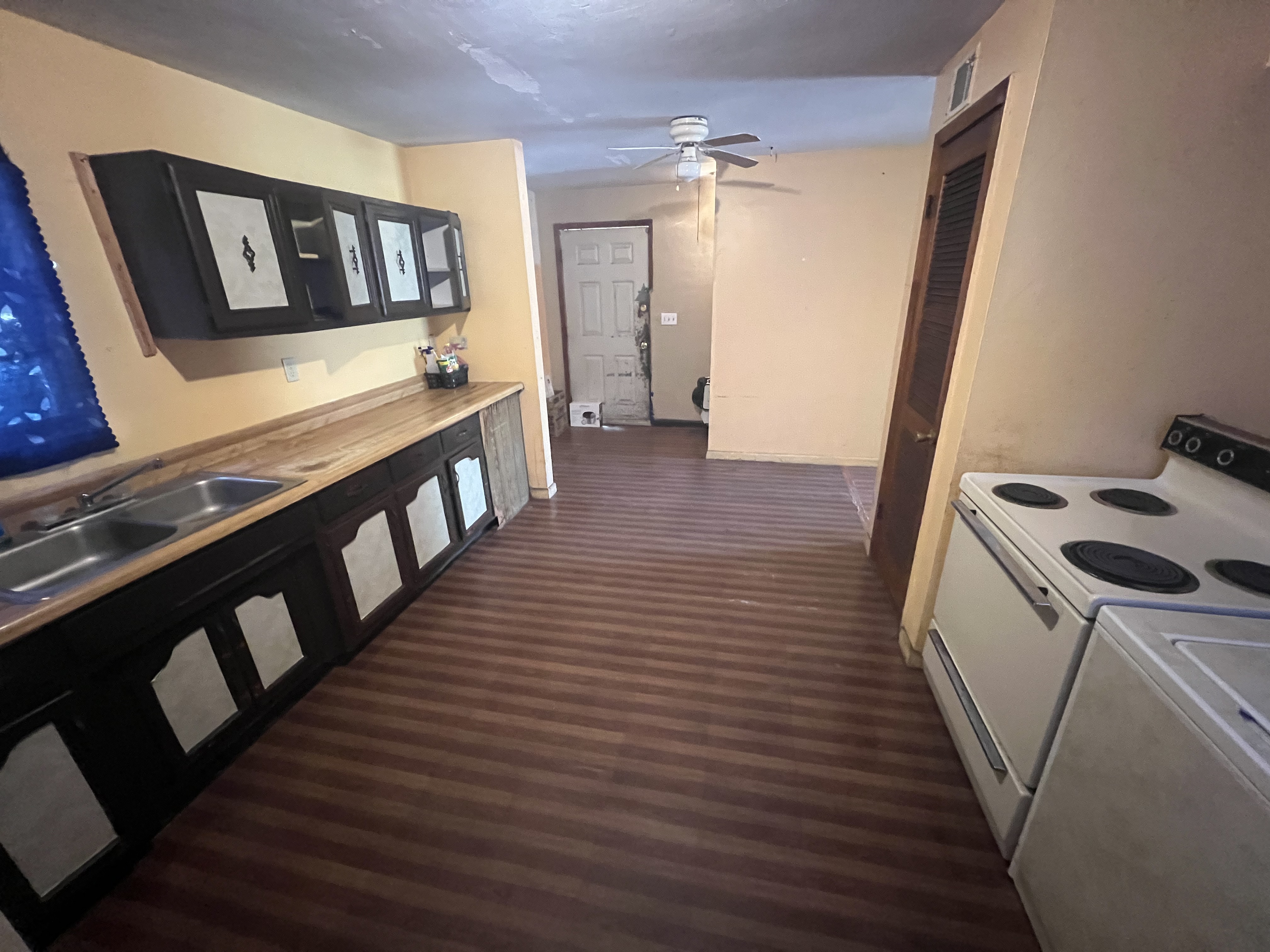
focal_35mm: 13
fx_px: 477
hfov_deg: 106.2
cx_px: 635
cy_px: 476
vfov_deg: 89.9
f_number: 1.8
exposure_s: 1/40
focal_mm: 1.57
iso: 1000
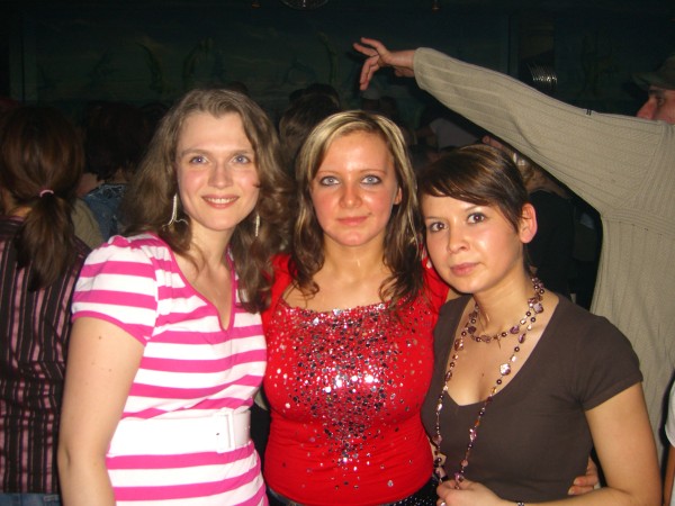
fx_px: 741
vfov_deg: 37.7
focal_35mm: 38
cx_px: 338
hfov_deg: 49.0
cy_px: 253
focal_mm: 7.9
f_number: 2.8
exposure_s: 1/60
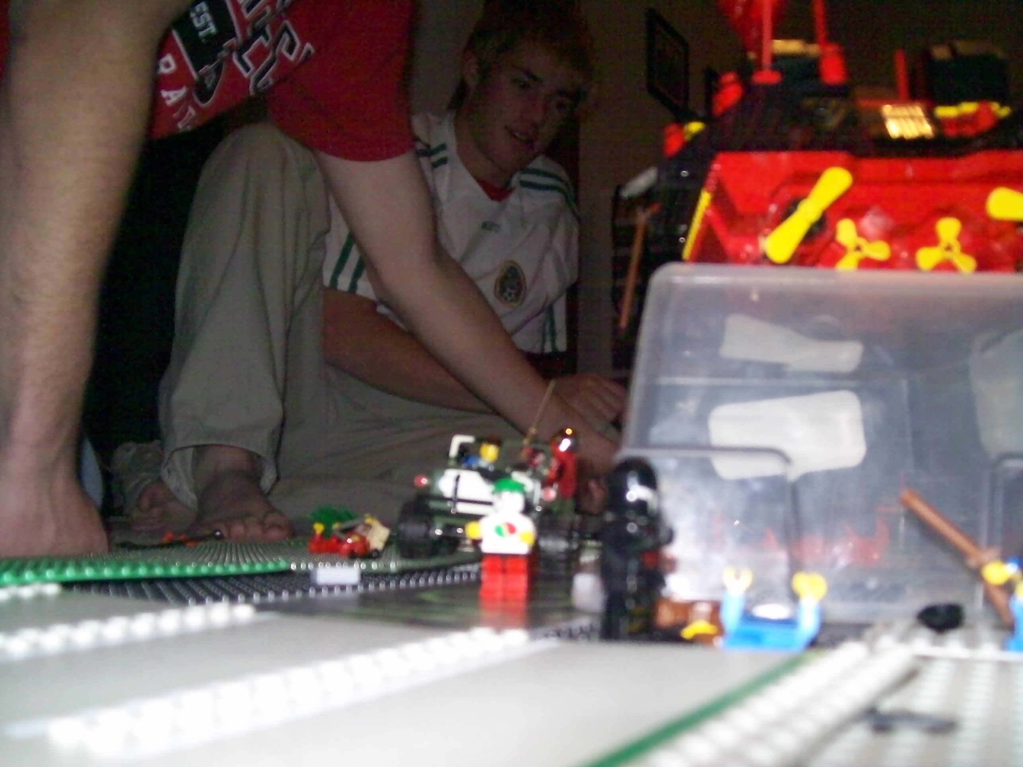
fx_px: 1064
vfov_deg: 39.6
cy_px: 384
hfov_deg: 51.4
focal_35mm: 36
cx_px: 512
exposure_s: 1/128
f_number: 2.7
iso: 200
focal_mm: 6
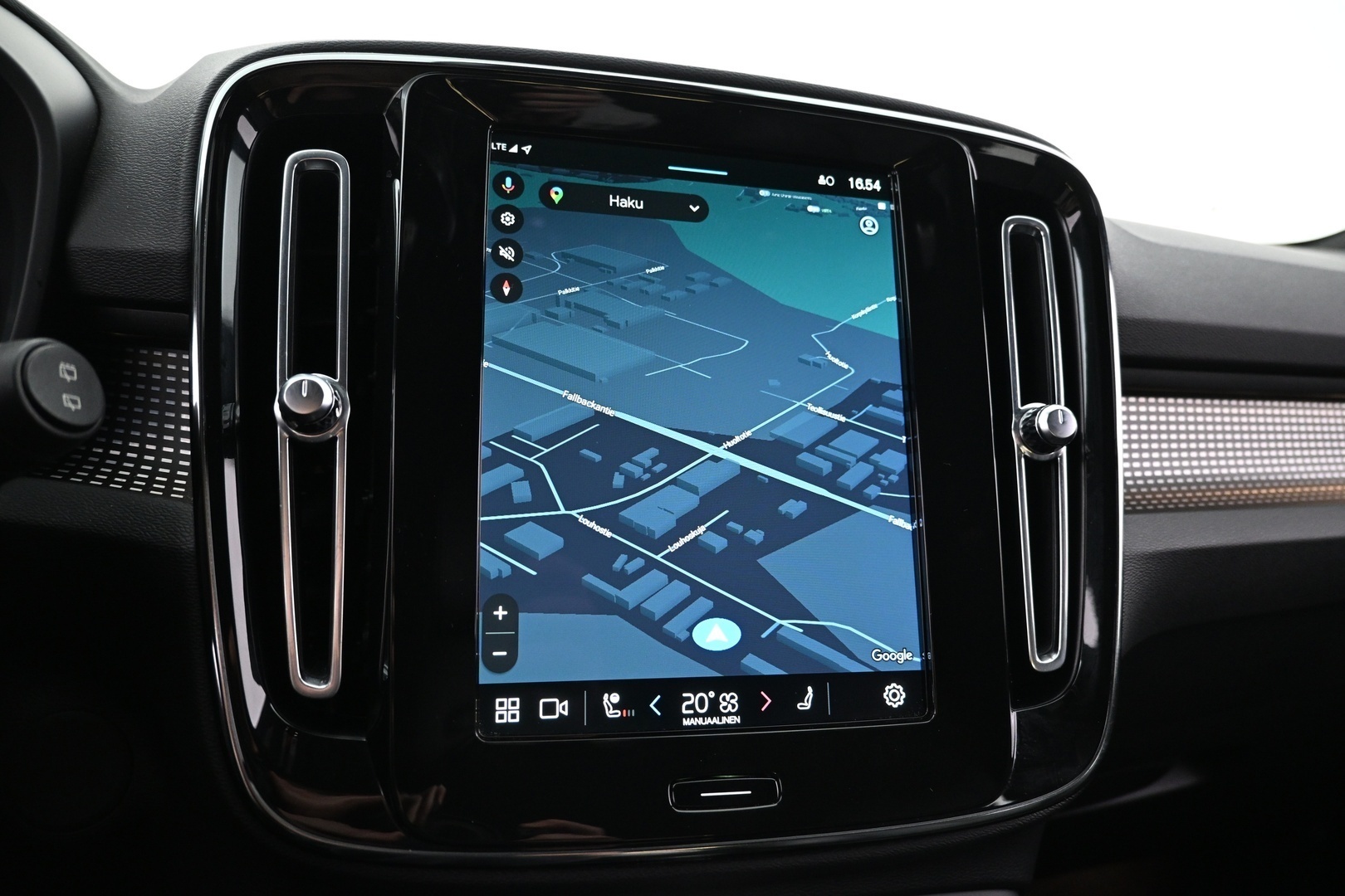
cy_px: 448
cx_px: 672
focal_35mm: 24
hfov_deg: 73.7
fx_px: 897
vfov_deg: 53.1
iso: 1600
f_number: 3.5
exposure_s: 1/15
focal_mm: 16
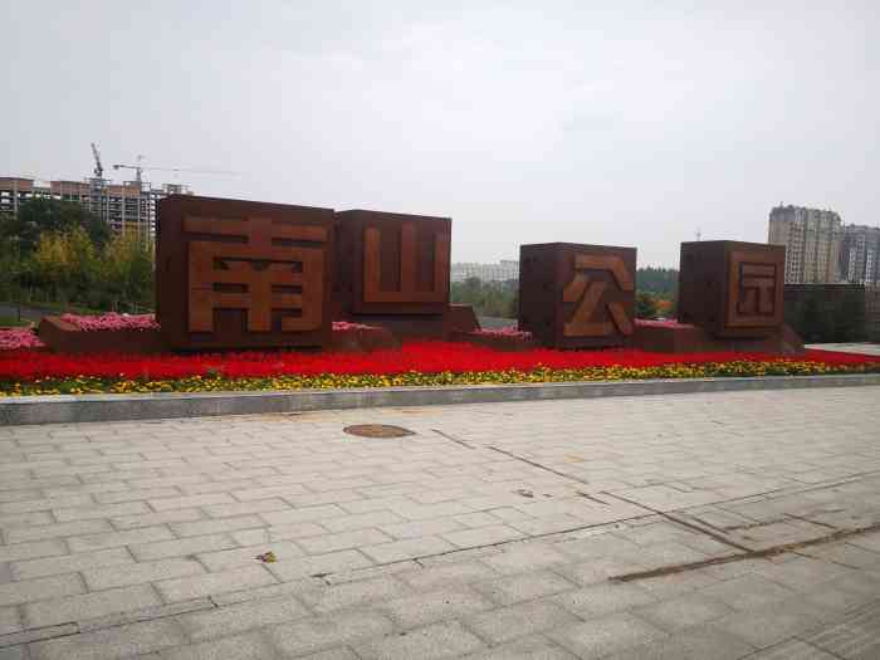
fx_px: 686
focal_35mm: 27
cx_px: 440
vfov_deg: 51.4
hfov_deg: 65.3
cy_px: 330
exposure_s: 1/833
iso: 50
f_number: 1.6
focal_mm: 3.95
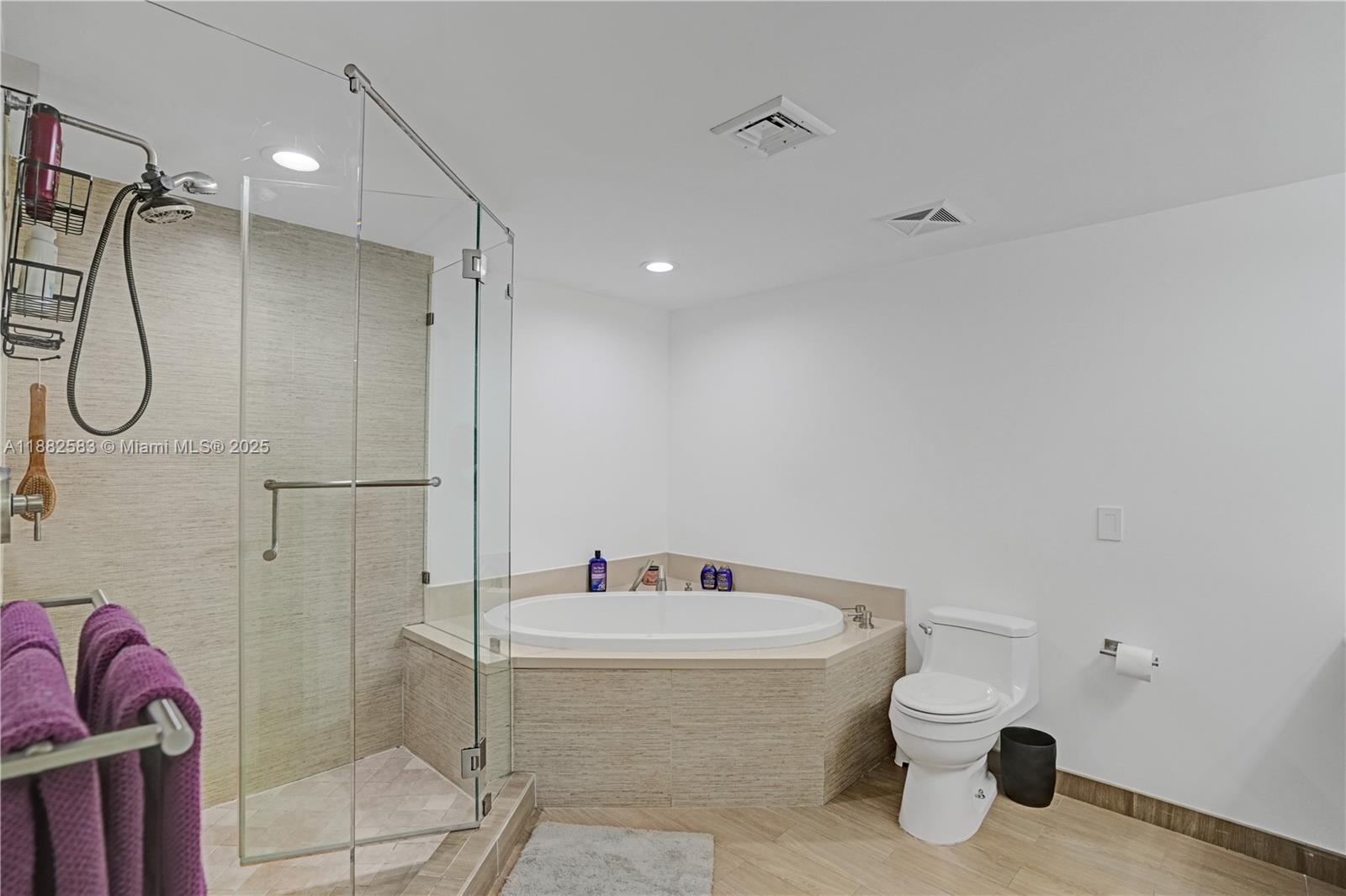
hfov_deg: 96.7
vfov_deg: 73.7
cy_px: 448
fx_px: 598
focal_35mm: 16
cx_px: 673
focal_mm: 16
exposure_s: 1/250
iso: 1000
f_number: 5.6
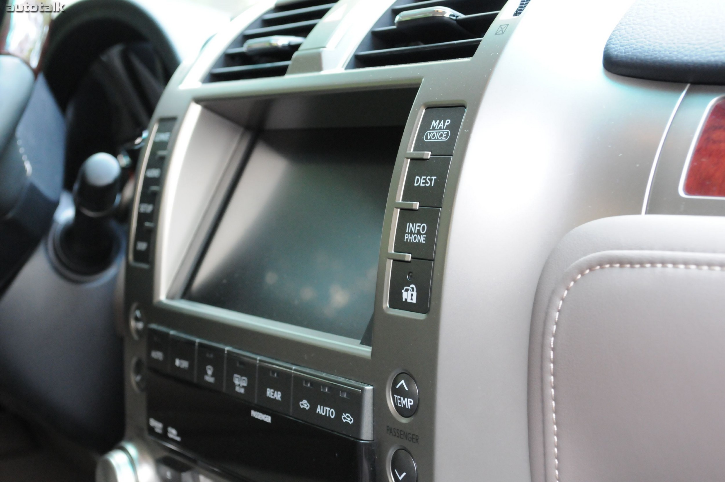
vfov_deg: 22.6
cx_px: 362
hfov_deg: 33.4
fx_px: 1207
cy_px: 241
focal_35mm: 60
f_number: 6.3
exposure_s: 1/40
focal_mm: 40
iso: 2000
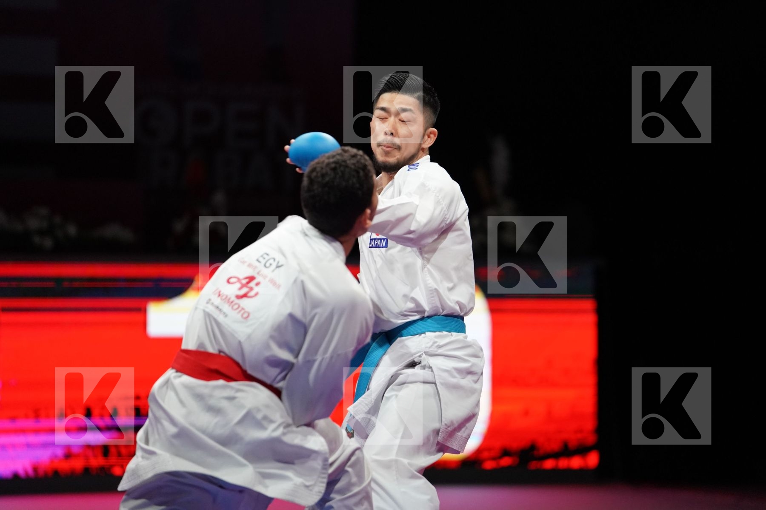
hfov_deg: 10.3
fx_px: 4255
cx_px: 383
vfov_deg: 6.9
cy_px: 255
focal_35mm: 200
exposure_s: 1/1000
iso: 3200
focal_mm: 200
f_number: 2.8
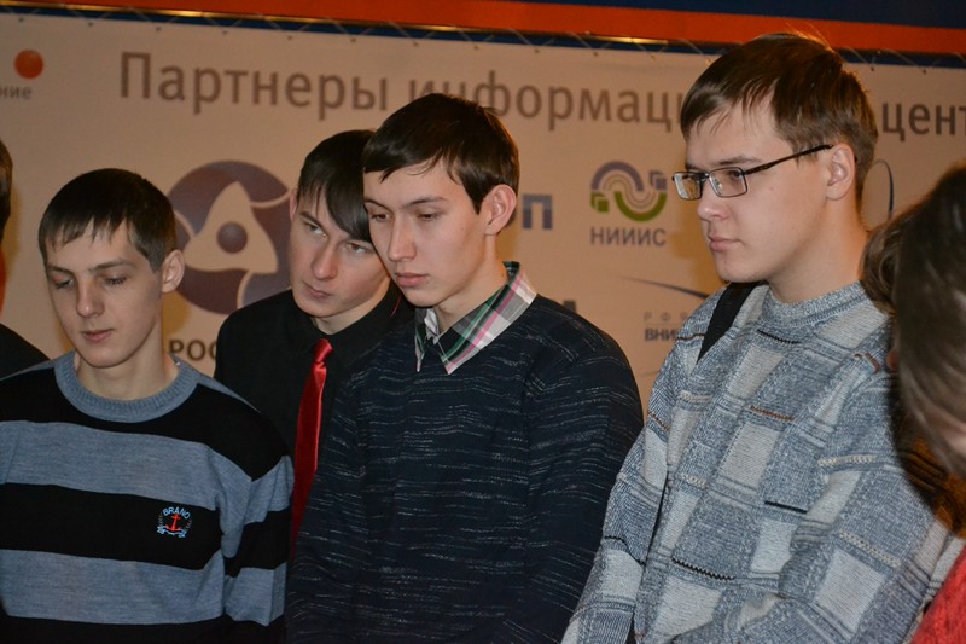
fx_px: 2213
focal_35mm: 82
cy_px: 322
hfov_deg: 24.6
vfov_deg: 16.5
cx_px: 483
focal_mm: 55
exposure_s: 1/60
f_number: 5.6
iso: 3200
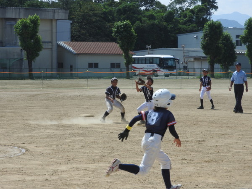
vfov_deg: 11.0
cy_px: 94
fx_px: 983
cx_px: 126
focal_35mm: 135
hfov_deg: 14.6
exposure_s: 1/640
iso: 100
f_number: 5
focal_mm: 24.2
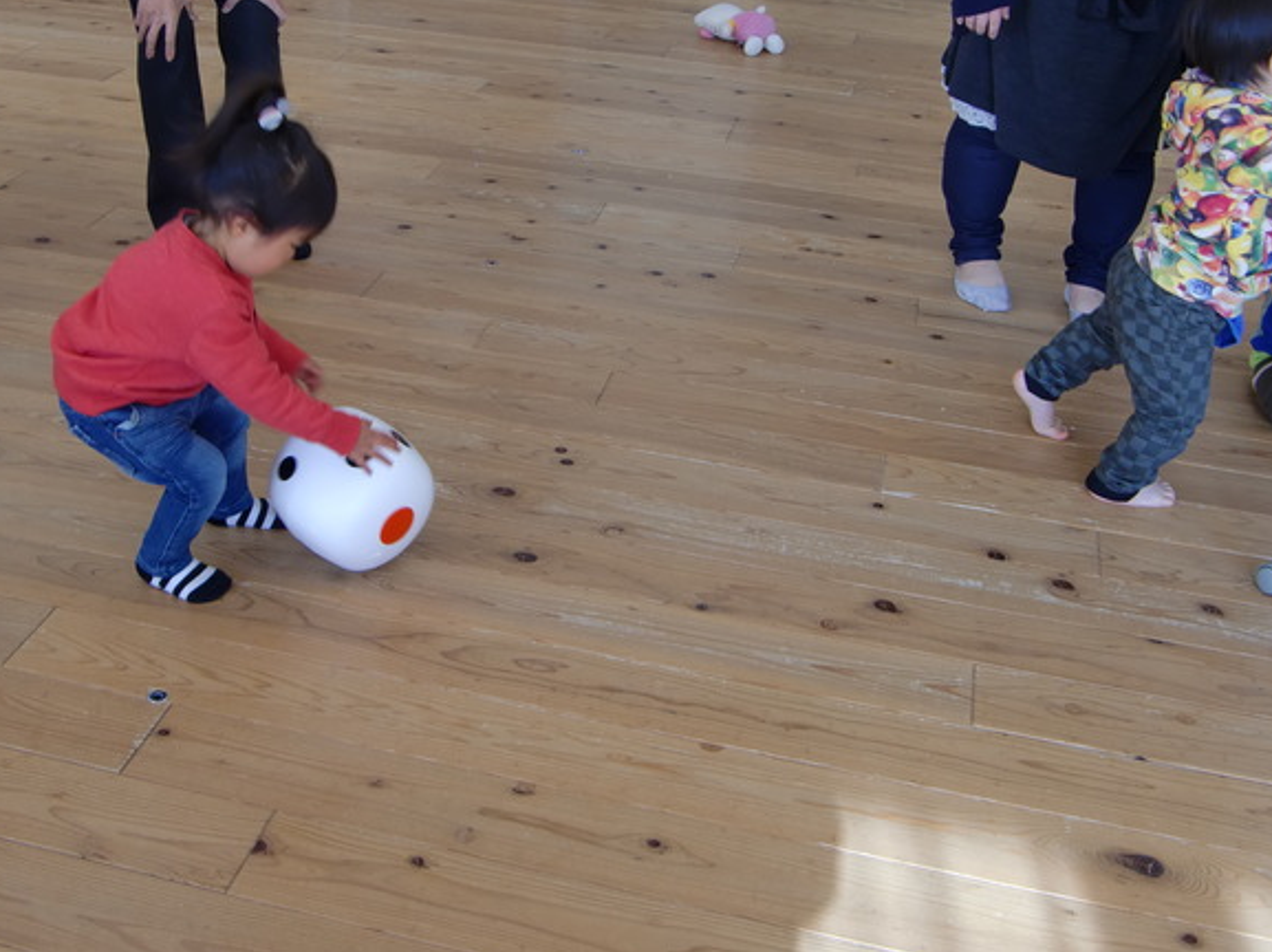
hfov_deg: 41.2
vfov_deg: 31.4
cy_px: 394
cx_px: 545
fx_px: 1689
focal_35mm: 46
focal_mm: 6.9
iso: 64
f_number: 3
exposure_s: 1/60
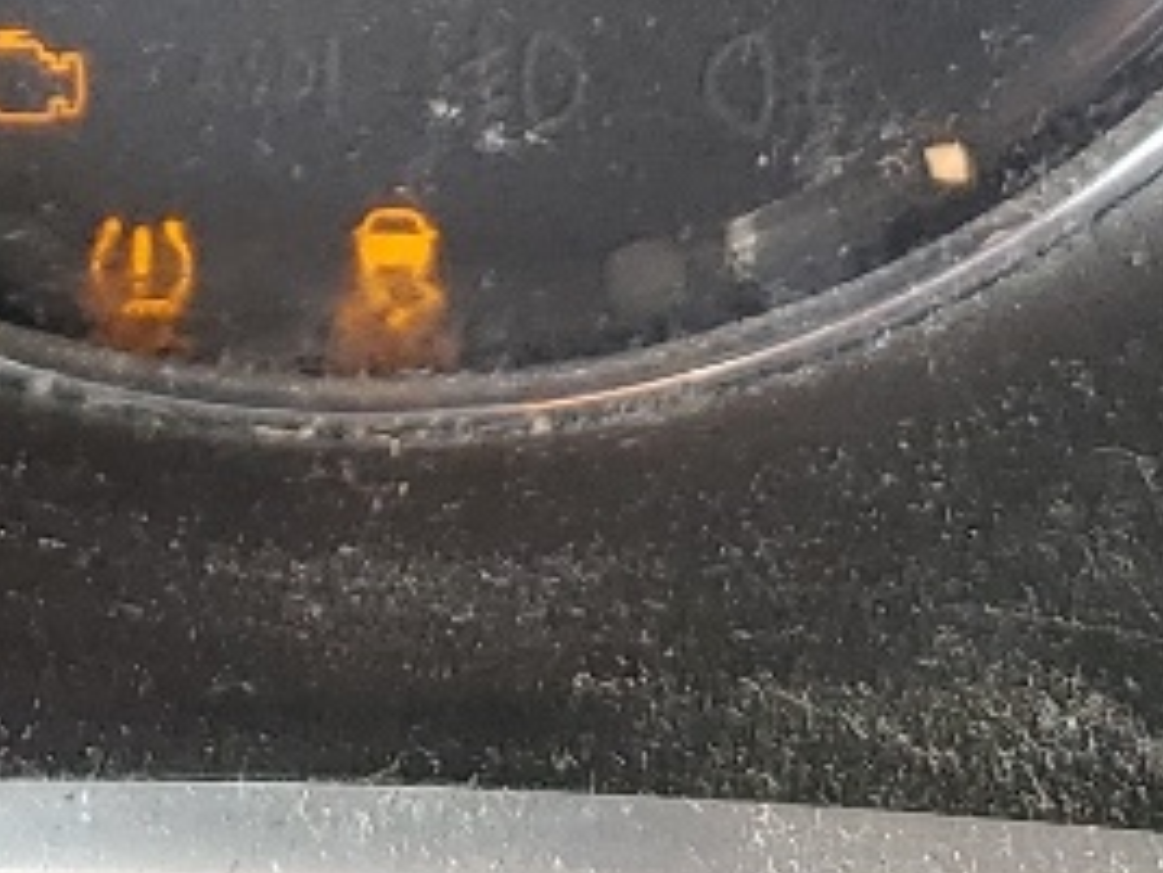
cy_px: -495
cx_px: 564
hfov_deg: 12.7
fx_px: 5208
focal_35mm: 155
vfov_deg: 9.3
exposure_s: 1/101
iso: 50
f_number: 1.5
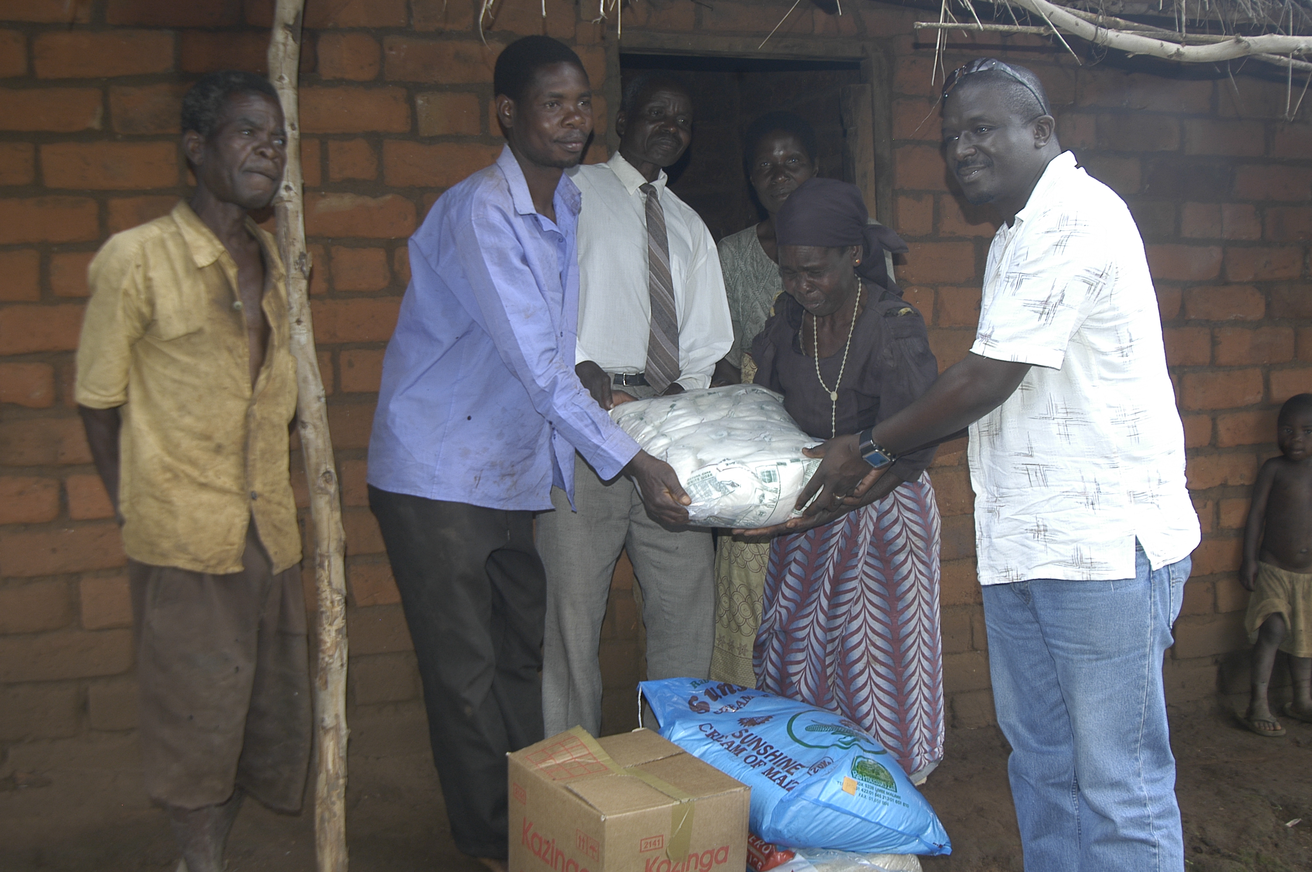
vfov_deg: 36.8
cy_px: 436
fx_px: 1311
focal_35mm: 36
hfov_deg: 53.2
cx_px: 656
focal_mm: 24
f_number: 5
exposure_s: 1/60
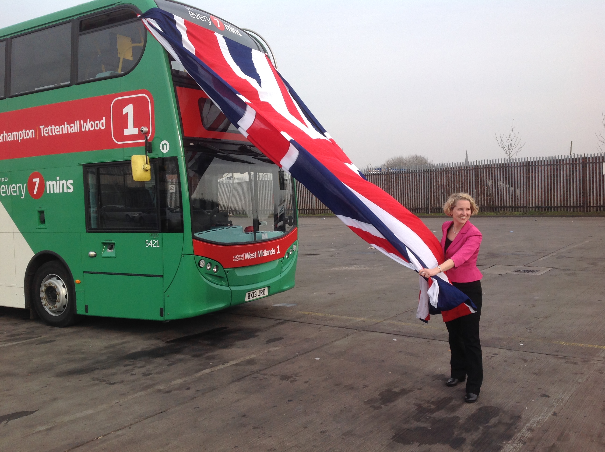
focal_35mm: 35
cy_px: 226
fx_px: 611
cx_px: 302
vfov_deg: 40.6
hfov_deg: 52.7
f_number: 2.4
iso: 50
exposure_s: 1/817
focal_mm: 4.28
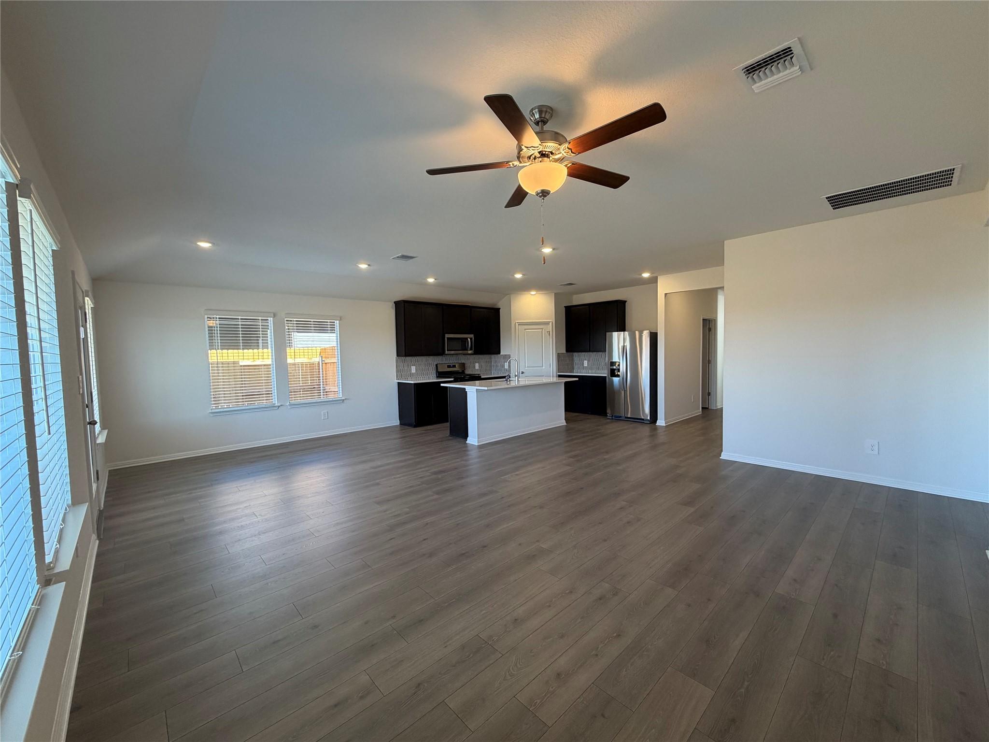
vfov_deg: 85.7
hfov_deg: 102.1
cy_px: 371
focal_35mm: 14
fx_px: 400
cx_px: 494
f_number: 2.2
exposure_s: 1/120
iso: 160
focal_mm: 2.22
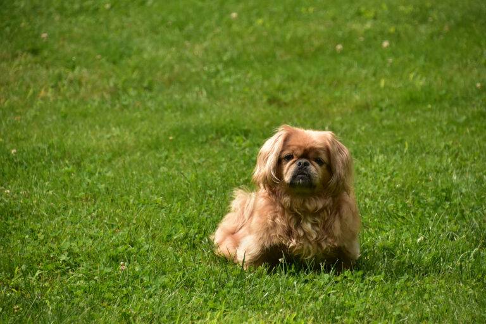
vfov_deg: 5.0
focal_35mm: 278
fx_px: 3746
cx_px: 243
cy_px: 162
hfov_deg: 7.4
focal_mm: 185
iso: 640
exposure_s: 1/1250
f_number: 7.1
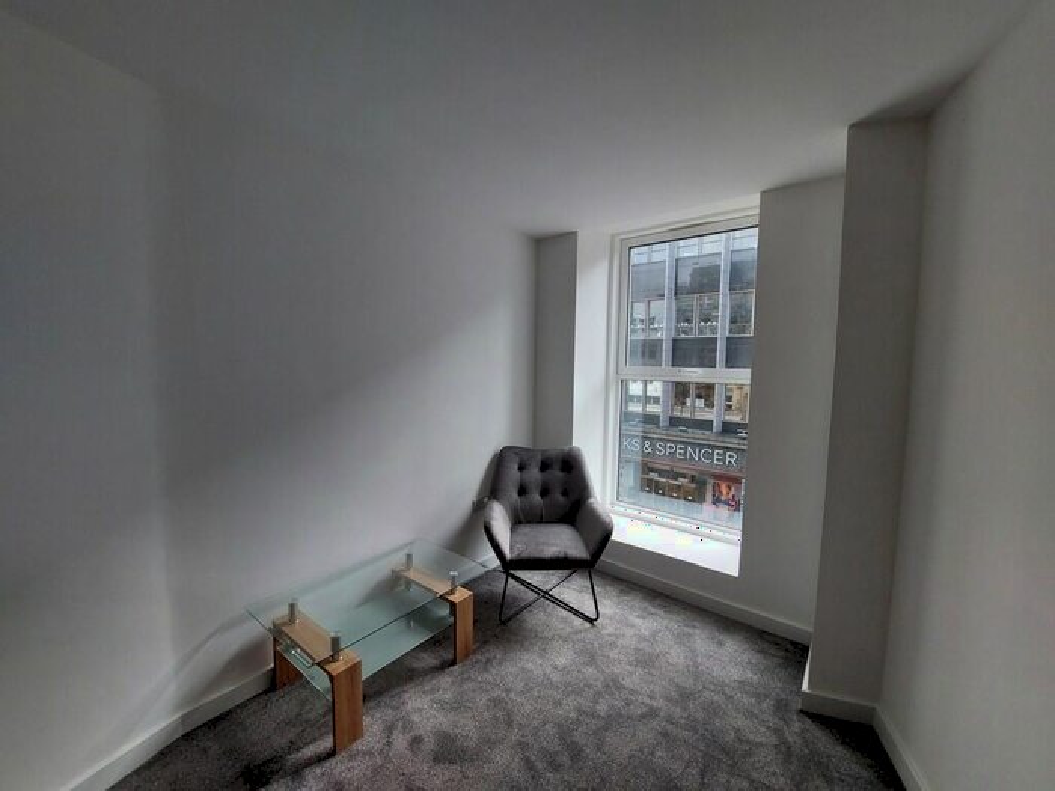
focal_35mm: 13
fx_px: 396
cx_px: 528
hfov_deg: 106.2
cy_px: 396
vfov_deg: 89.9
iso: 50
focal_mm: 1.74
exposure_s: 1/150
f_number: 2.2
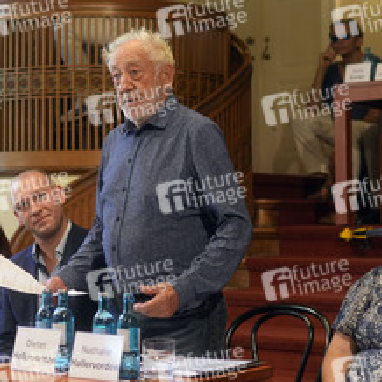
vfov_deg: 21.9
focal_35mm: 79
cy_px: 149
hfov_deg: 21.9
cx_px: 155
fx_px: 986
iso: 640
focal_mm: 30
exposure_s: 1/200
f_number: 2
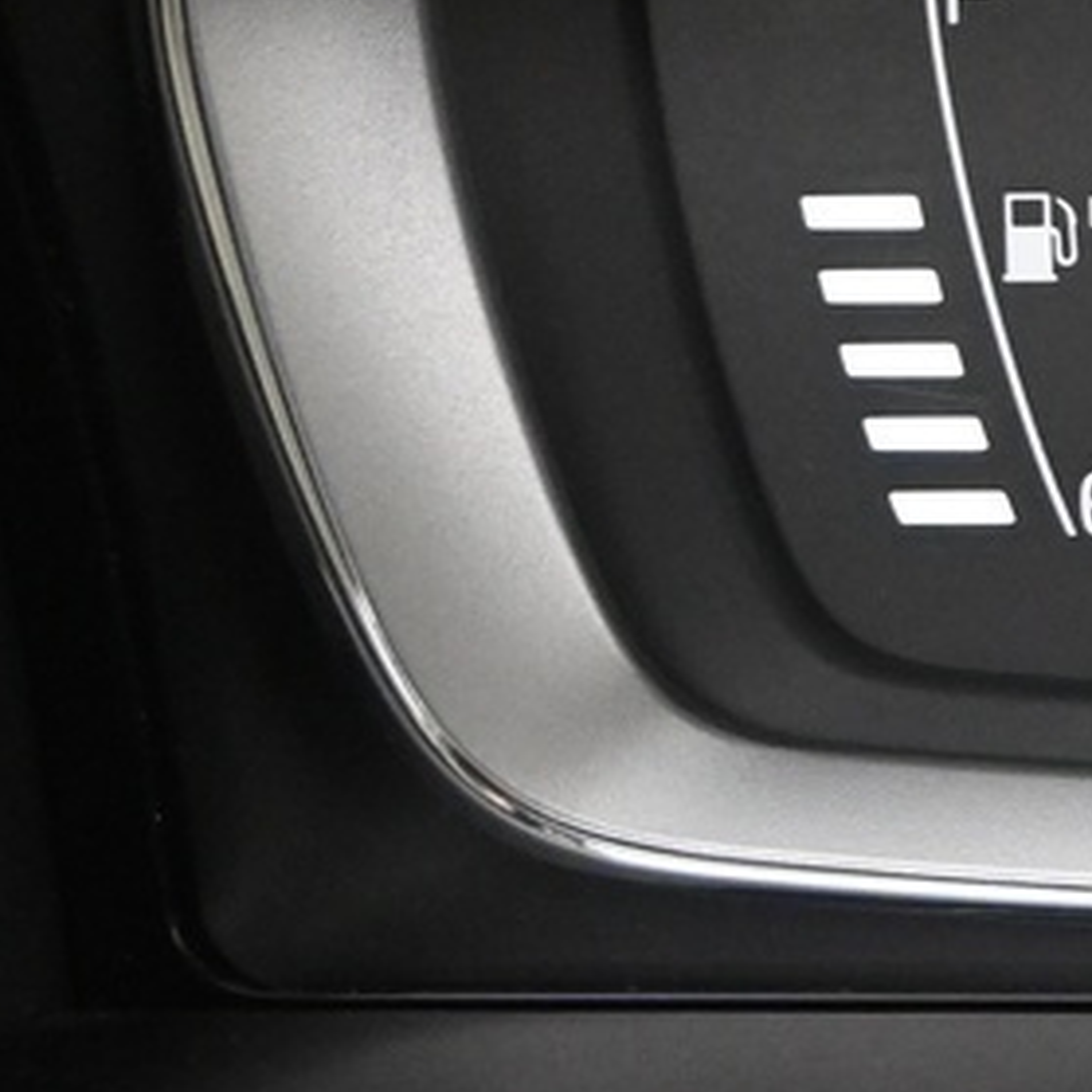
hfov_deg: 10.1
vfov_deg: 11.7
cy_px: 0
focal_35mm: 148
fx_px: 5282
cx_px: 2716
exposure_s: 1/25
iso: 2500
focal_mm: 20
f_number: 3.8
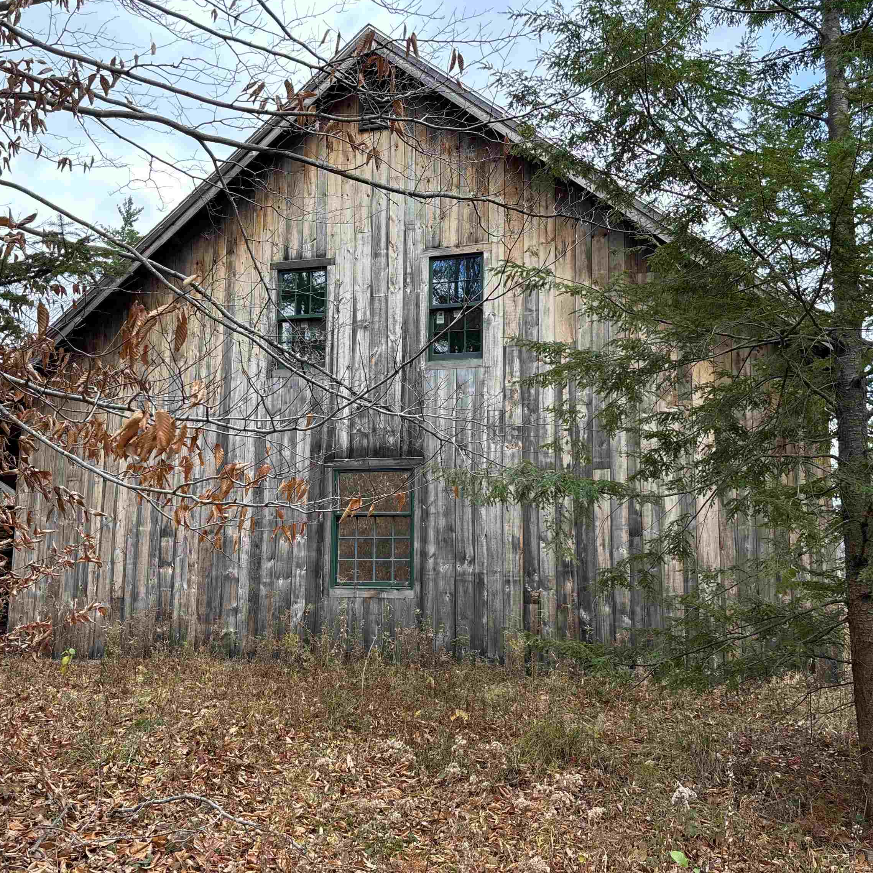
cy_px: 437
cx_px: 420
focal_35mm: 31
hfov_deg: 52.5
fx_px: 885
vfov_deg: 52.5
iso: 50
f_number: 1.6
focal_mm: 5.96
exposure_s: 1/168
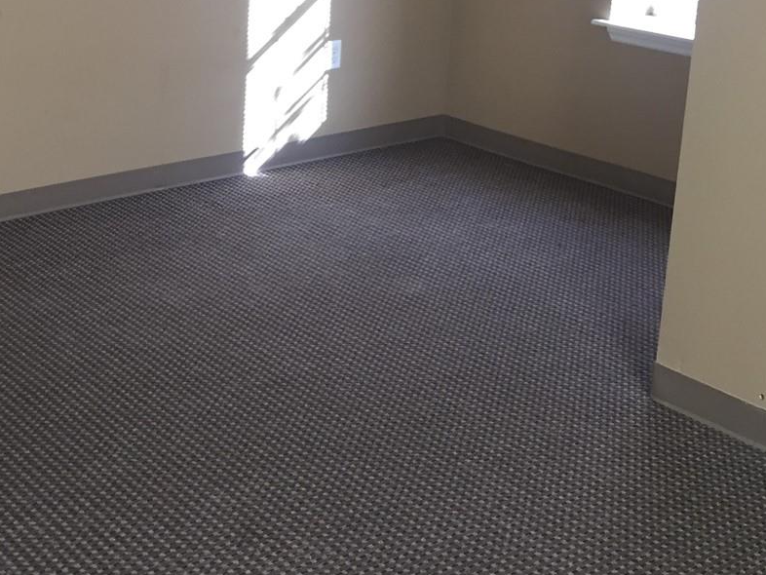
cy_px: 48
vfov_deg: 24.1
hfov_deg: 31.6
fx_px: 1306
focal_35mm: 59
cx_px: 123
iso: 80
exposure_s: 1/30
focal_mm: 4.15
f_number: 2.2
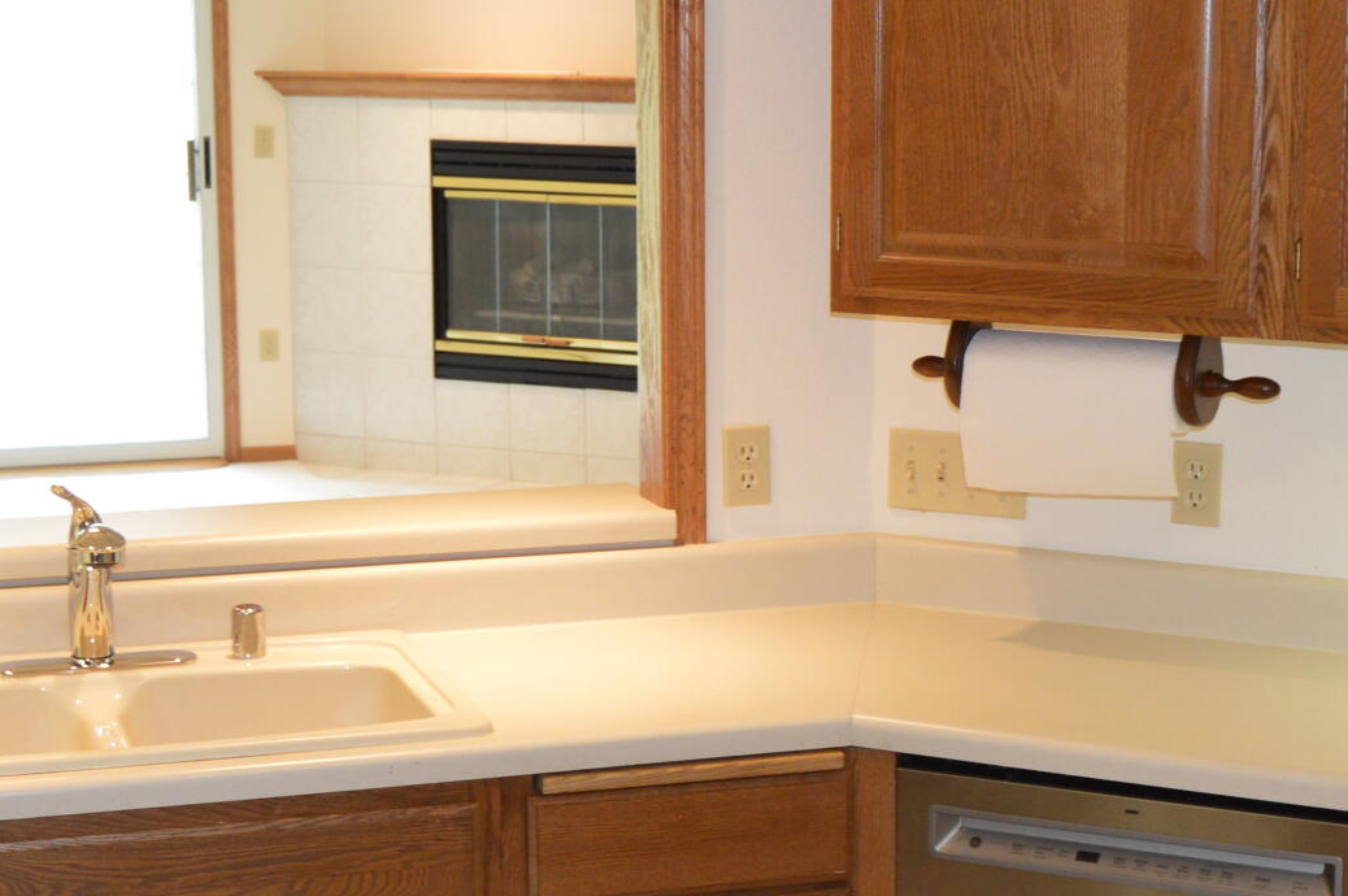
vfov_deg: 17.4
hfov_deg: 25.9
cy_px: 579
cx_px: 840
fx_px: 2918
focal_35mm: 78
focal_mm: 18
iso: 400
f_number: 3.5
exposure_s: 1/60
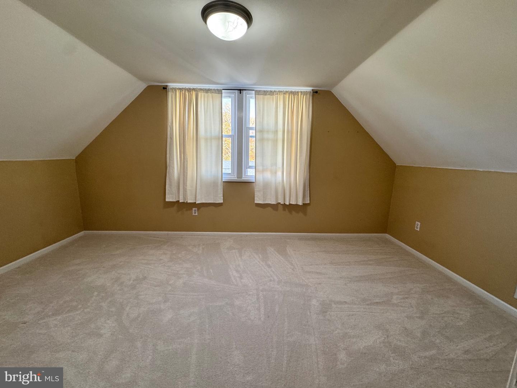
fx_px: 209
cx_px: 258
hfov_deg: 102.1
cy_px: 194
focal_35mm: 14
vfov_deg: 85.7
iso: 200
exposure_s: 1/120
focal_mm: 2.22
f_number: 2.2
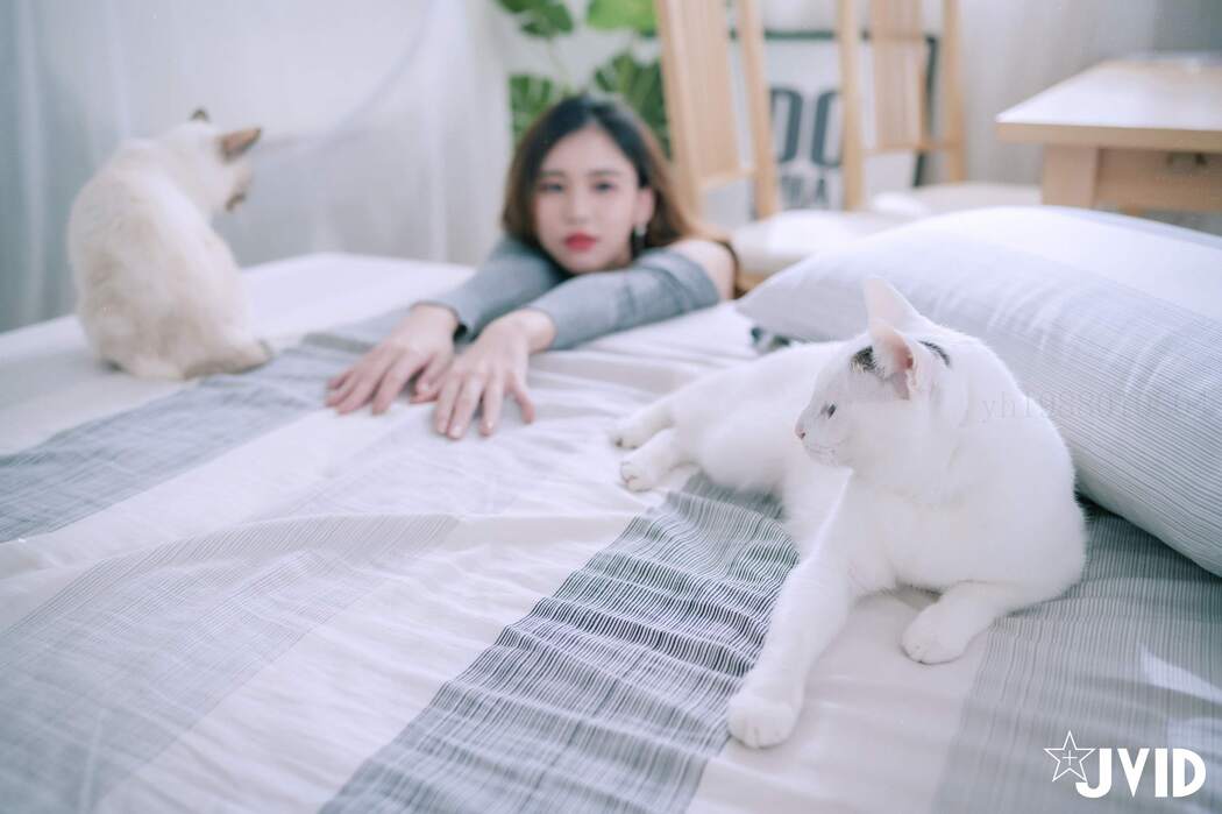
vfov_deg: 37.8
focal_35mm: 35
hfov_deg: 54.5
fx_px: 1187
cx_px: 611
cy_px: 407
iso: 320
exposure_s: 1/80
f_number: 2.5
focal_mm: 35
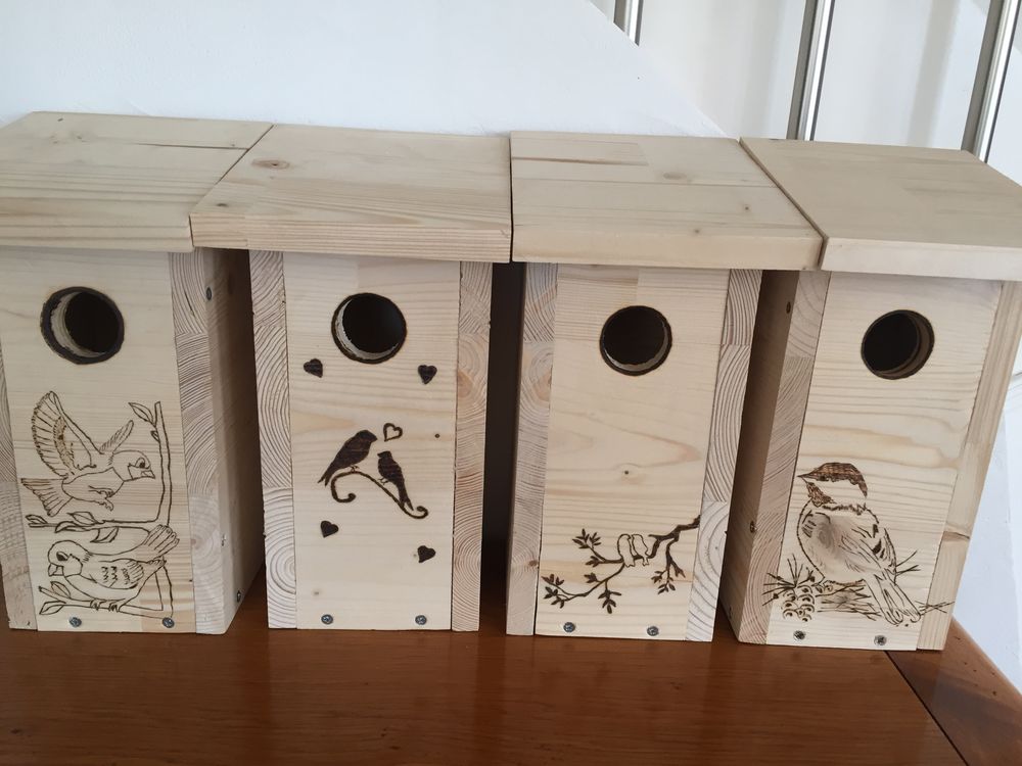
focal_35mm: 29
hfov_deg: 61.7
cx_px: 511
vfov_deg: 48.2
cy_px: 383
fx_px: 856
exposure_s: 1/33
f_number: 2.2
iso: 40
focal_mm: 4.15
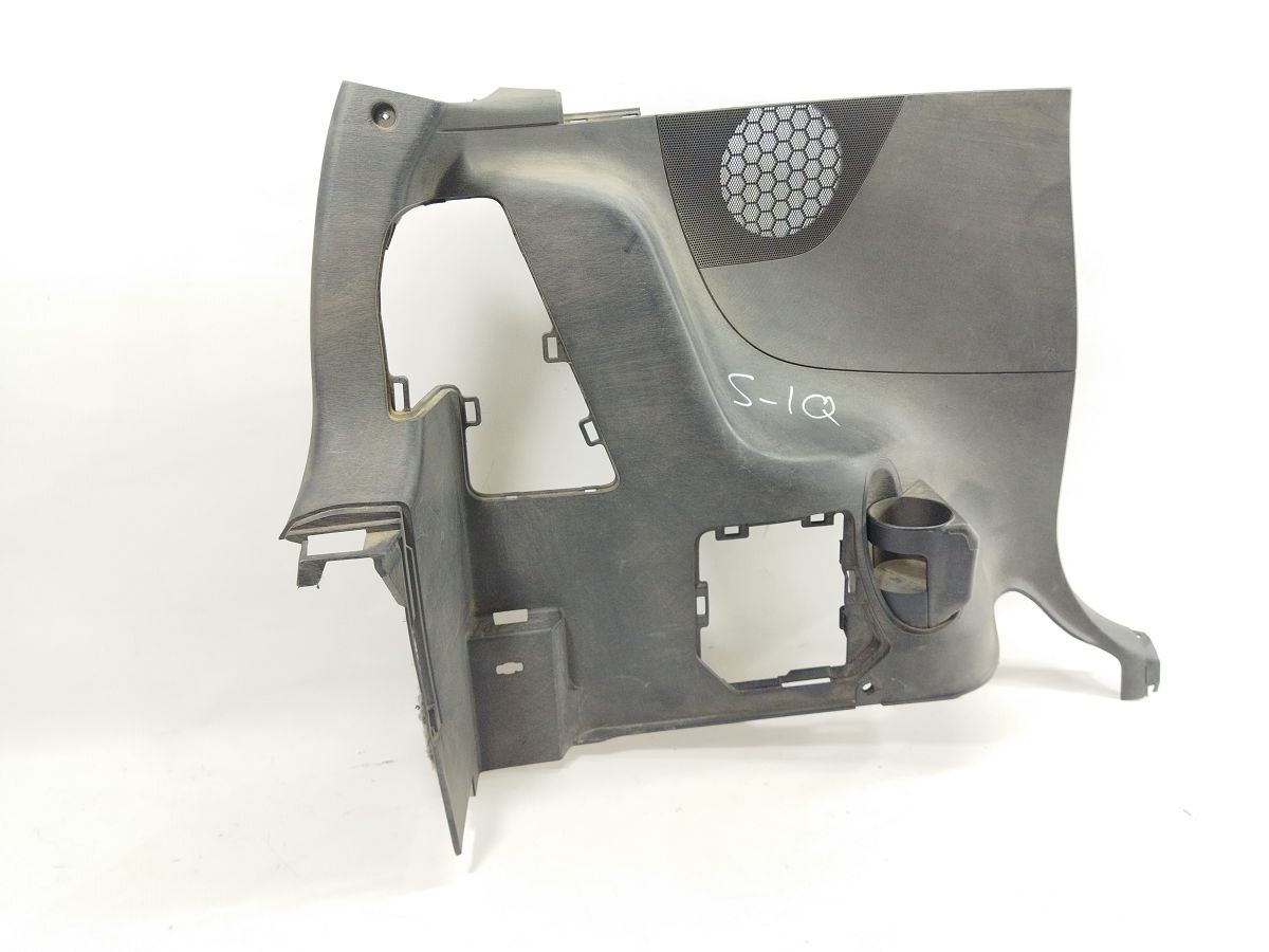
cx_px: 634
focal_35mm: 27
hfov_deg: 65.3
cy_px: 476
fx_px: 990
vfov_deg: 51.4
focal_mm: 4.71
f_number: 1.79
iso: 197
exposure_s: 1/100
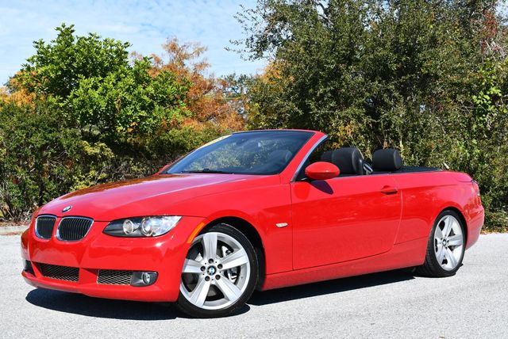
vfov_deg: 23.4
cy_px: 170
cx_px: 254
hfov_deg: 34.5
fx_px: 819
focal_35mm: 58
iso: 100
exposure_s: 1/250
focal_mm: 29
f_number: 8
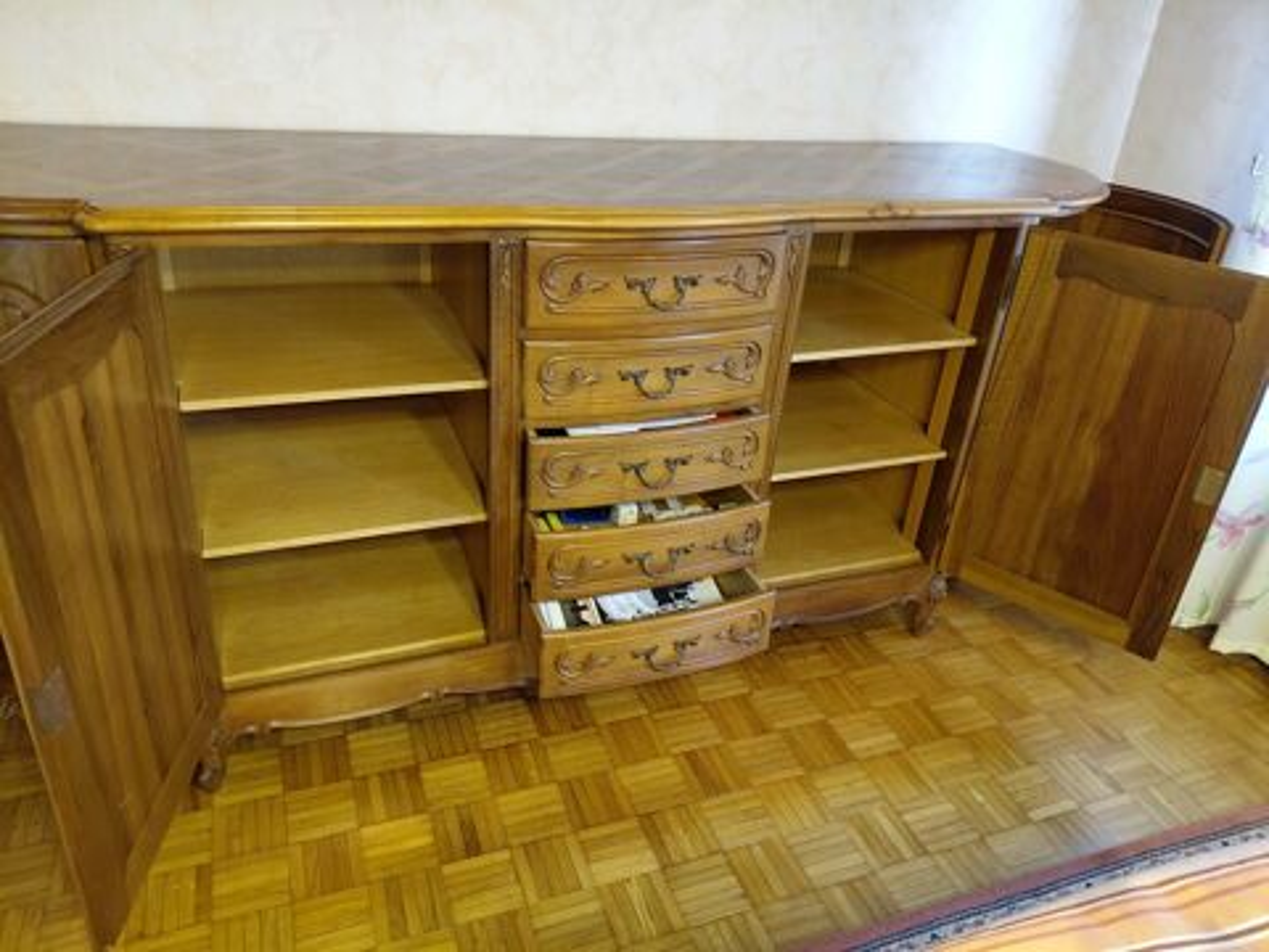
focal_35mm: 25
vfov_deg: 54.9
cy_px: 476
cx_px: 634
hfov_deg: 69.4
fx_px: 916
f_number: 1.8
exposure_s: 1/25
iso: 400
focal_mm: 4.69
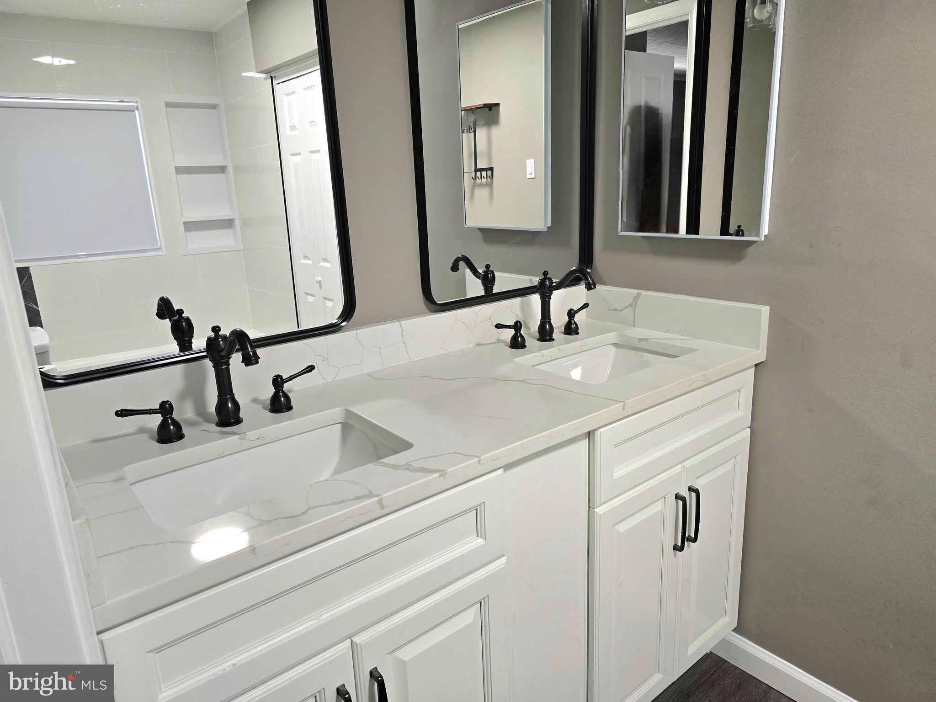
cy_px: 351
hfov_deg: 73.9
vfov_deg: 58.9
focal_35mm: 23
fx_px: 622
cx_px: 468
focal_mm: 6.3
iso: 250
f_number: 1.7
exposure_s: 1/120
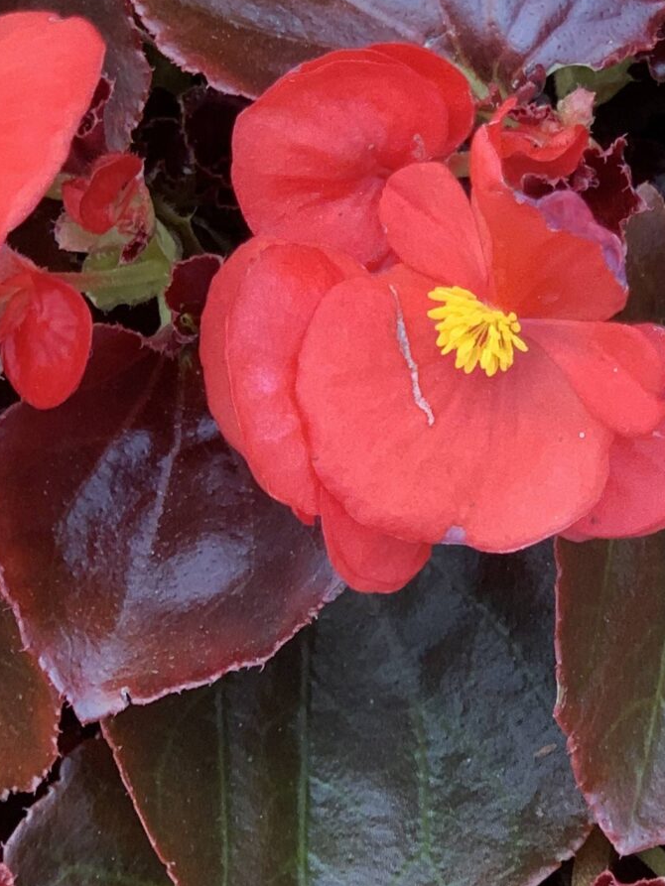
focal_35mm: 149
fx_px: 3816
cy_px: 333
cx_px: 562
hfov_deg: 9.9
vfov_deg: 13.2
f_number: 2.4
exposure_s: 1/114
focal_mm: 6
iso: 125
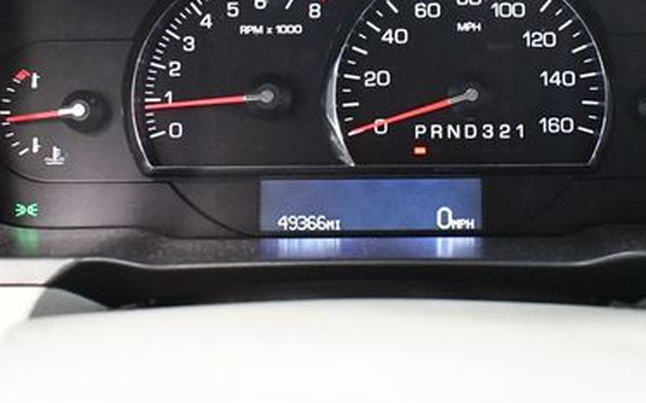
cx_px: 381
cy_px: 90
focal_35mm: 63
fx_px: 1109
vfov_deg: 20.4
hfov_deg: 32.4
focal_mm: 18
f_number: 3.5
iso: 8000
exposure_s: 1/60
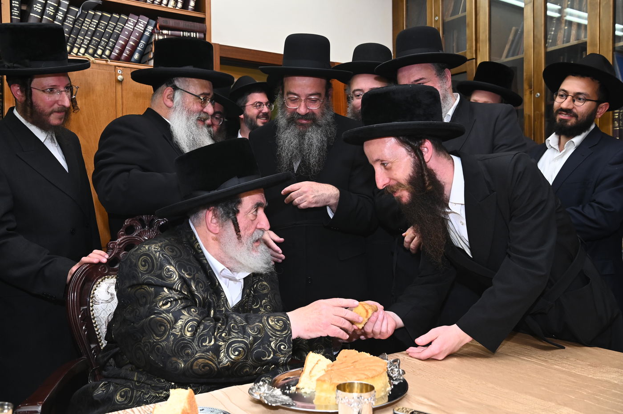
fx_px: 588
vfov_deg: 38.8
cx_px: 312
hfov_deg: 55.8
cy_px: 207
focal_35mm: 34
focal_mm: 34
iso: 1250
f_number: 7.1
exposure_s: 1/200
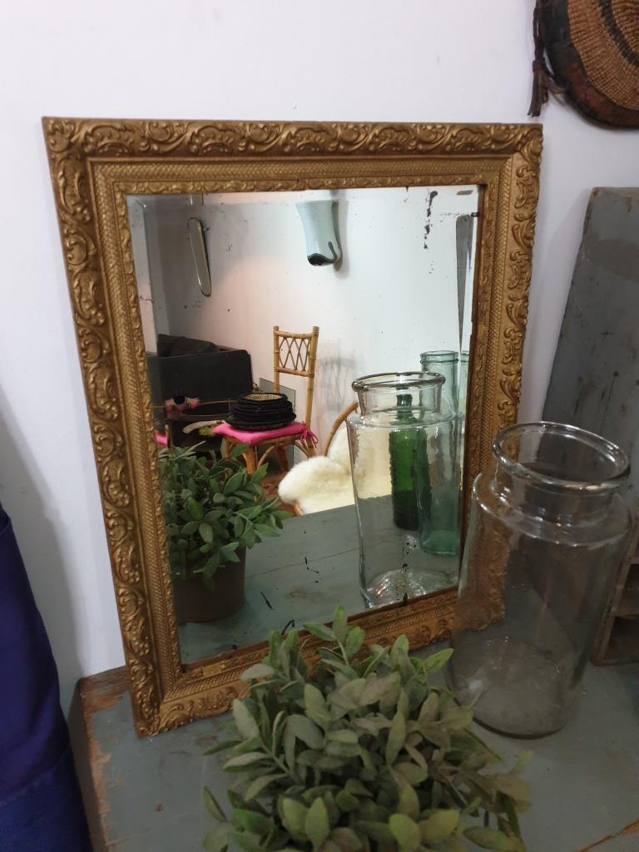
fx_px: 640
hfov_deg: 53.1
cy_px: 426
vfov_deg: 67.3
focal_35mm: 26
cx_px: 320
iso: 320
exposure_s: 1/50
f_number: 1.5
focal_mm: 4.3
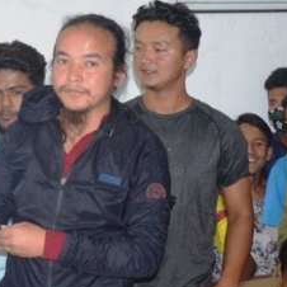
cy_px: 97
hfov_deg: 7.5
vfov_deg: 7.6
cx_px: 5
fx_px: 2167
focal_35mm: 231
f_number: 4.5
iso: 1400
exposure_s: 1/60
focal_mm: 40
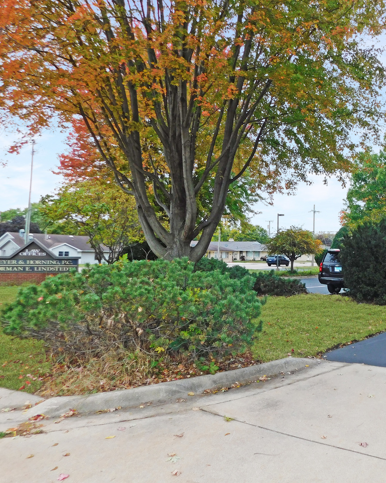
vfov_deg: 58.8
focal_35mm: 30
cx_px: 317
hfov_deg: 45.6
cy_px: 242
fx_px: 429
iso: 125
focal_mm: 4
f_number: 3
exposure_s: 1/200
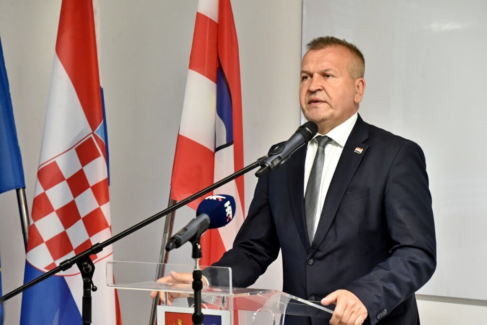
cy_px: 162
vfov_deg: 8.9
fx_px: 2098
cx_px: 244
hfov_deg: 13.2
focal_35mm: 155
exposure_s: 1/250
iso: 3200
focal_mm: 155
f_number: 6.3
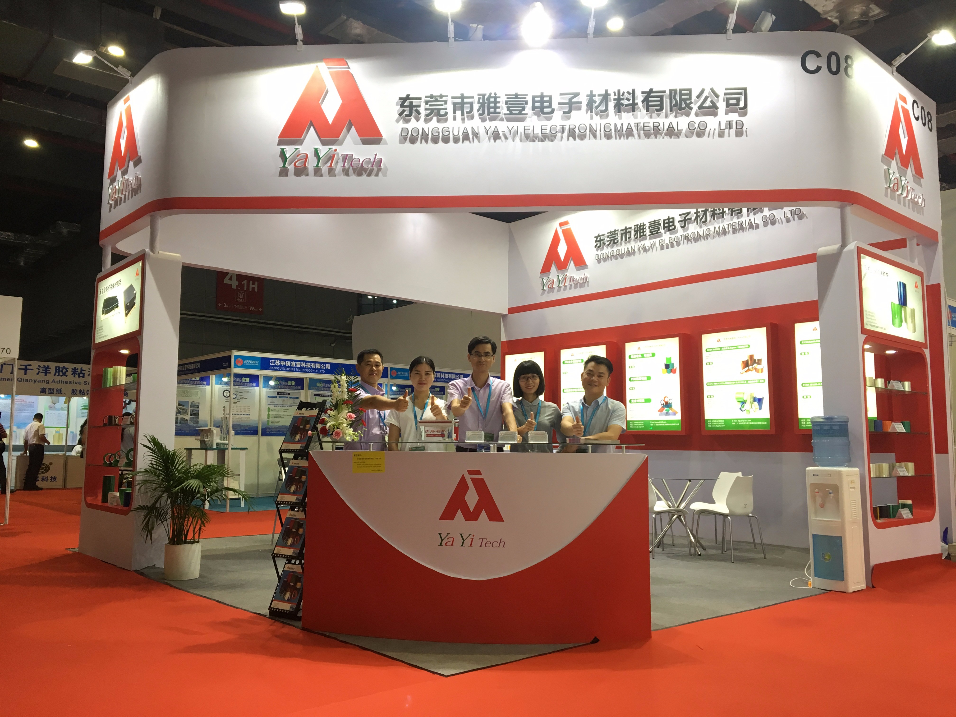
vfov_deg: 48.2
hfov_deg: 61.7
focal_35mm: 29
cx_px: 478
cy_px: 358
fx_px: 801
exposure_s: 1/33
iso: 40
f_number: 2.2
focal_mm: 4.15
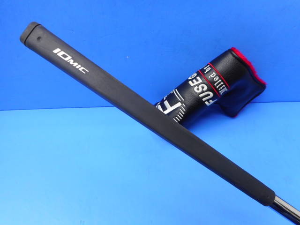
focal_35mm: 25
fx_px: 217
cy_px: 112
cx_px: 150
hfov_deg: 69.4
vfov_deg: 54.9
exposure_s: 1/30
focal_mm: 4.5
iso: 140
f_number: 3.7
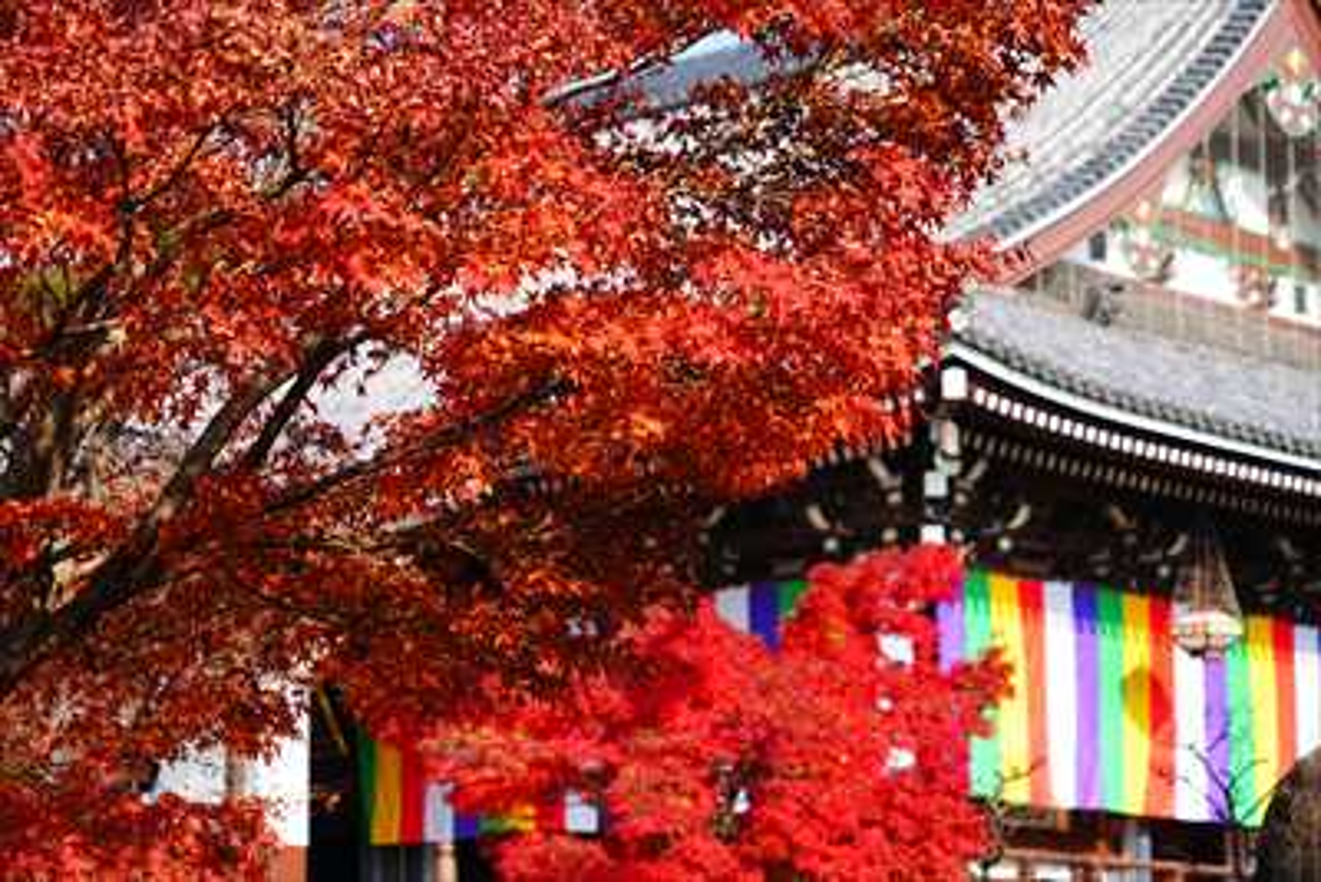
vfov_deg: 13.6
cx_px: 660
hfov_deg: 20.2
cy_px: 441
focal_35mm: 101
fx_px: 3707
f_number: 6.3
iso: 100
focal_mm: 101
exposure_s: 1/160
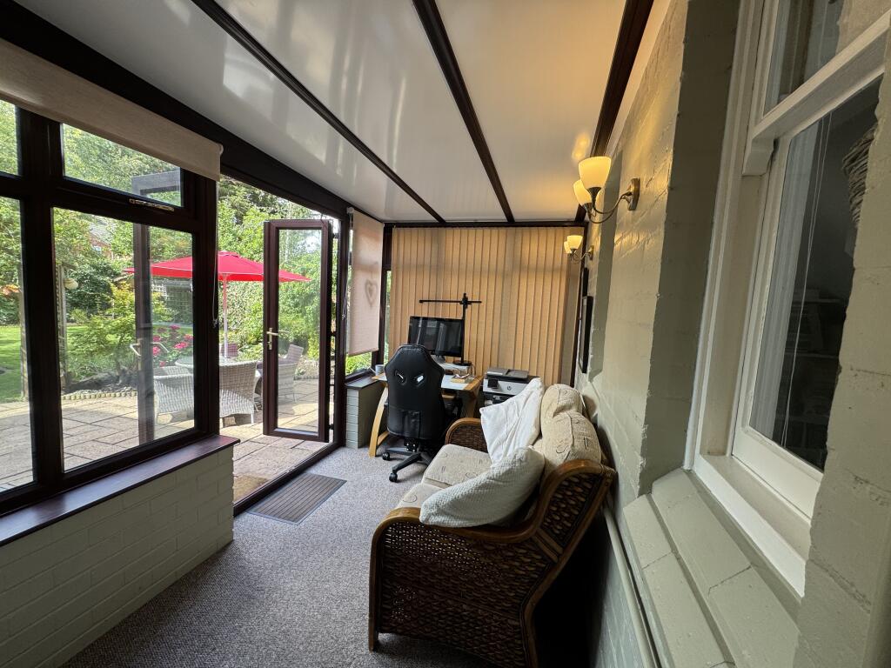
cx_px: 446
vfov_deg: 85.7
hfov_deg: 102.1
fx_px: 360
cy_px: 334
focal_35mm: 14
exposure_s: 1/99
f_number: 2.2
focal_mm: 2.22
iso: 50
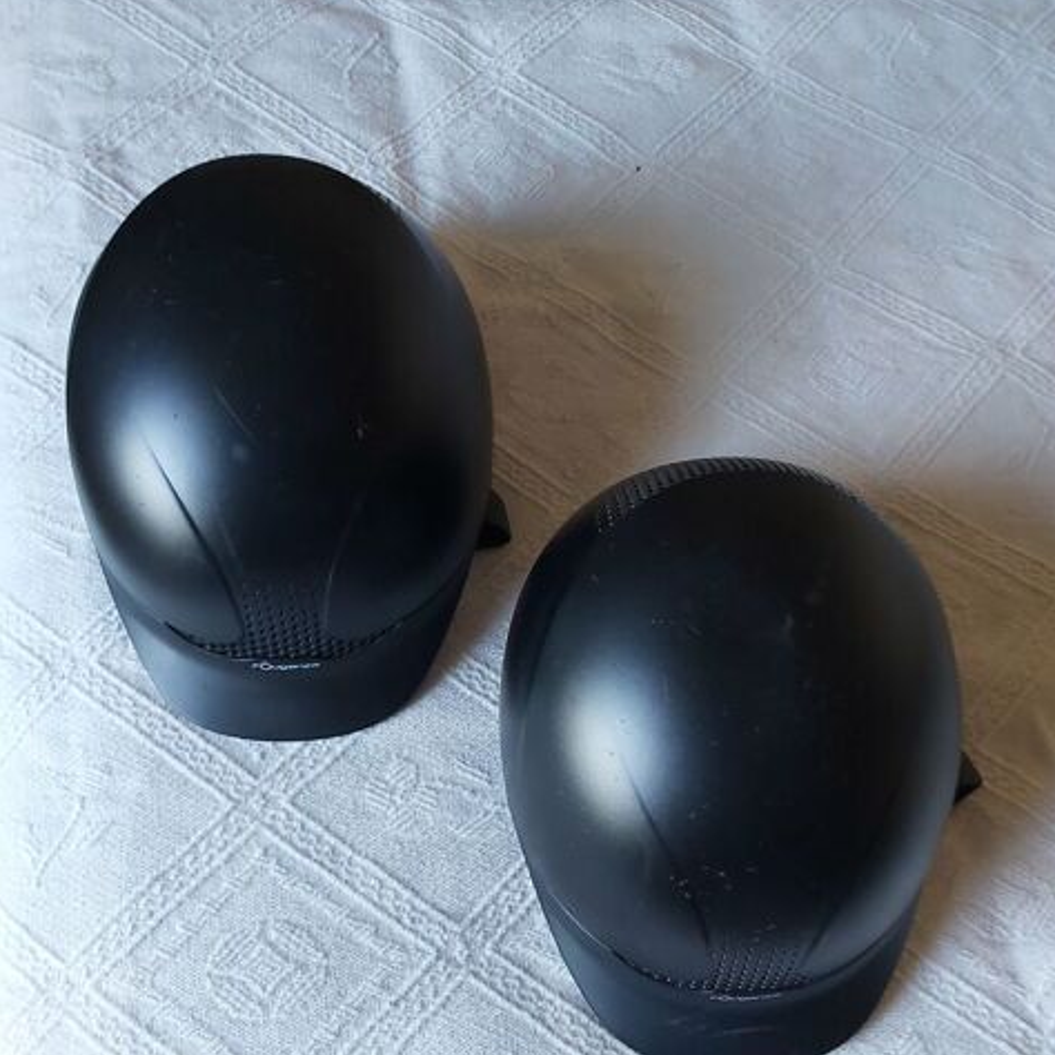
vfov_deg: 51.8
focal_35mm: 31
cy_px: 681
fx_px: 1069
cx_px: 528
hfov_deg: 52.5
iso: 125
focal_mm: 3.92
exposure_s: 1/50
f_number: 1.7
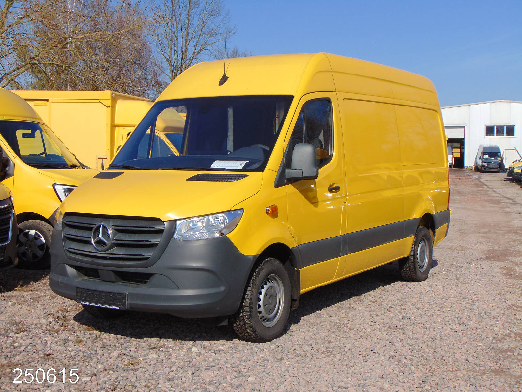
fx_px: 754
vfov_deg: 29.1
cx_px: 261
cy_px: 196
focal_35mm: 50
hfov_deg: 38.2
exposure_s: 1/250
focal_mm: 9
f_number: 9
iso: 80
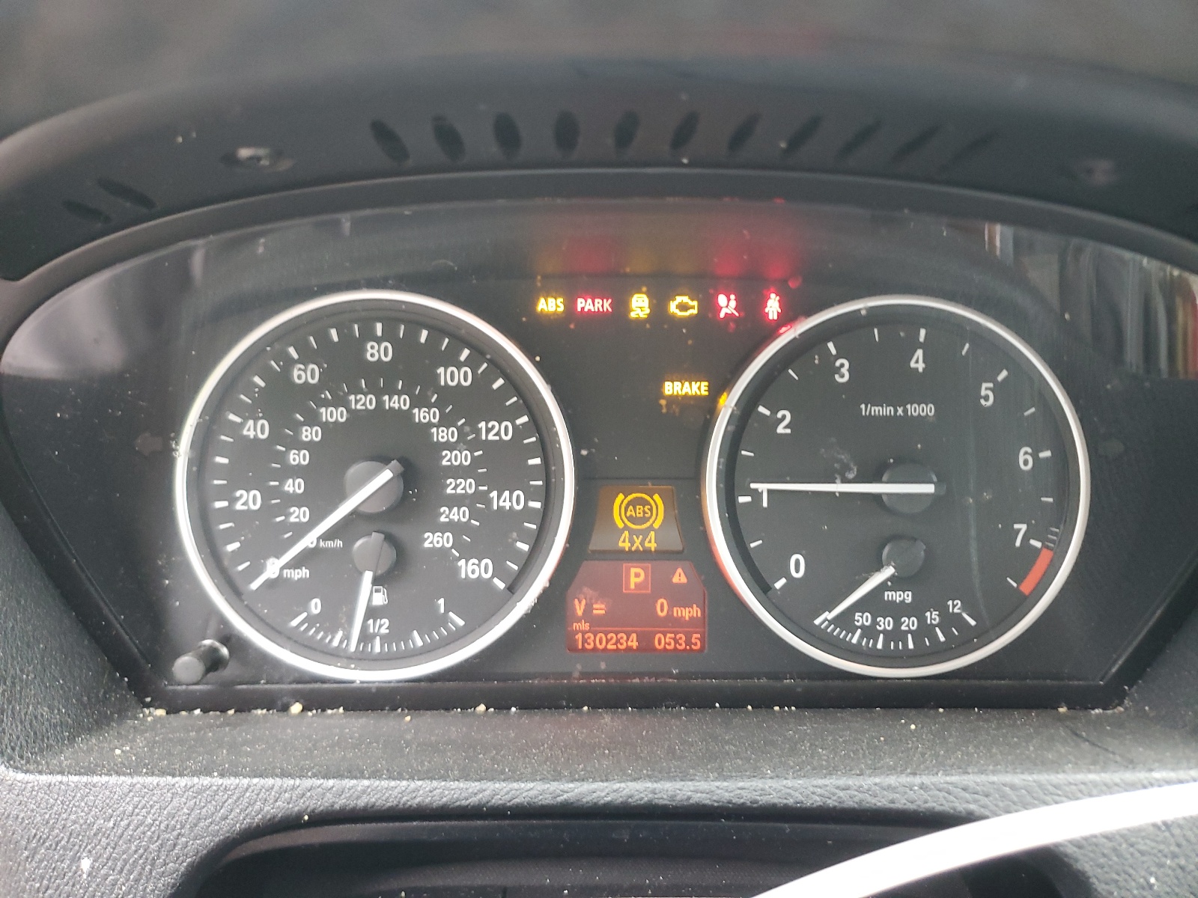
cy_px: 449
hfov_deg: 67.3
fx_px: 900
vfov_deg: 53.1
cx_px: 599
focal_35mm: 26
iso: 197
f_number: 1.5
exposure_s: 1/50
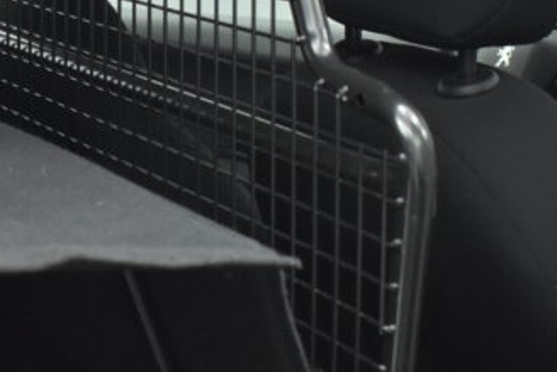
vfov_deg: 13.3
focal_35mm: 103
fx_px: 1594
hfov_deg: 19.5
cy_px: 170
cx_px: 65
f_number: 3.8
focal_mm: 22
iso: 1600
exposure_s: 1/80
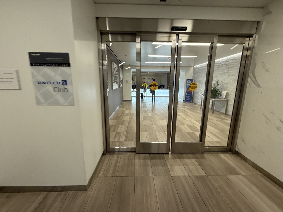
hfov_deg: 102.1
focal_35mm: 14
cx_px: 142
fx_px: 114
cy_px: 106
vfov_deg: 85.7
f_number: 2.2
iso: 125
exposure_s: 1/30
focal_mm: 2.22
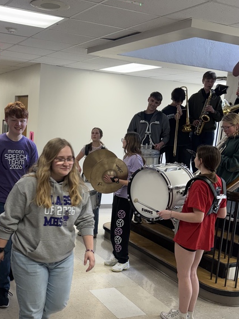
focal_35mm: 43
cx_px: 77
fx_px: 396
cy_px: 201
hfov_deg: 33.3
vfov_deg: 43.5
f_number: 1.78
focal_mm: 6.76
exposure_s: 1/120
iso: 200
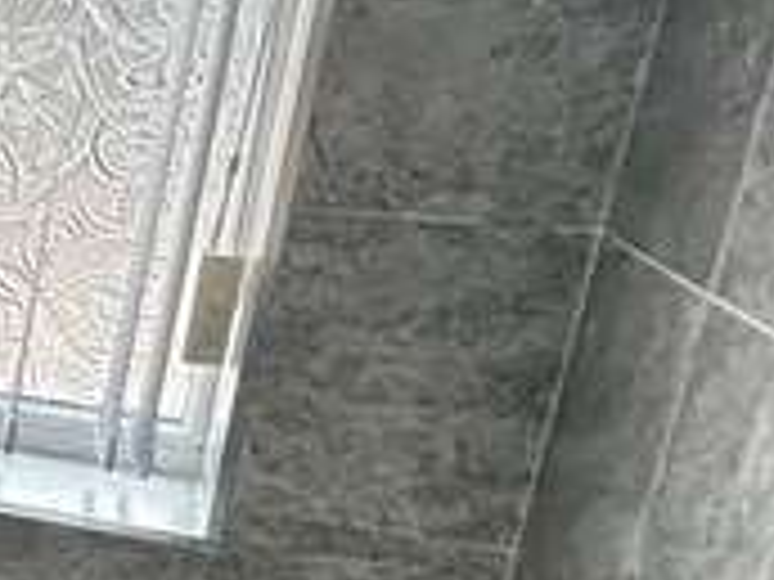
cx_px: -950
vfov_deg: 22.6
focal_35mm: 65
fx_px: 1453
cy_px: 328
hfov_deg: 16.7
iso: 64
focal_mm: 2.22
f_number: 2.2
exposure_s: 1/100
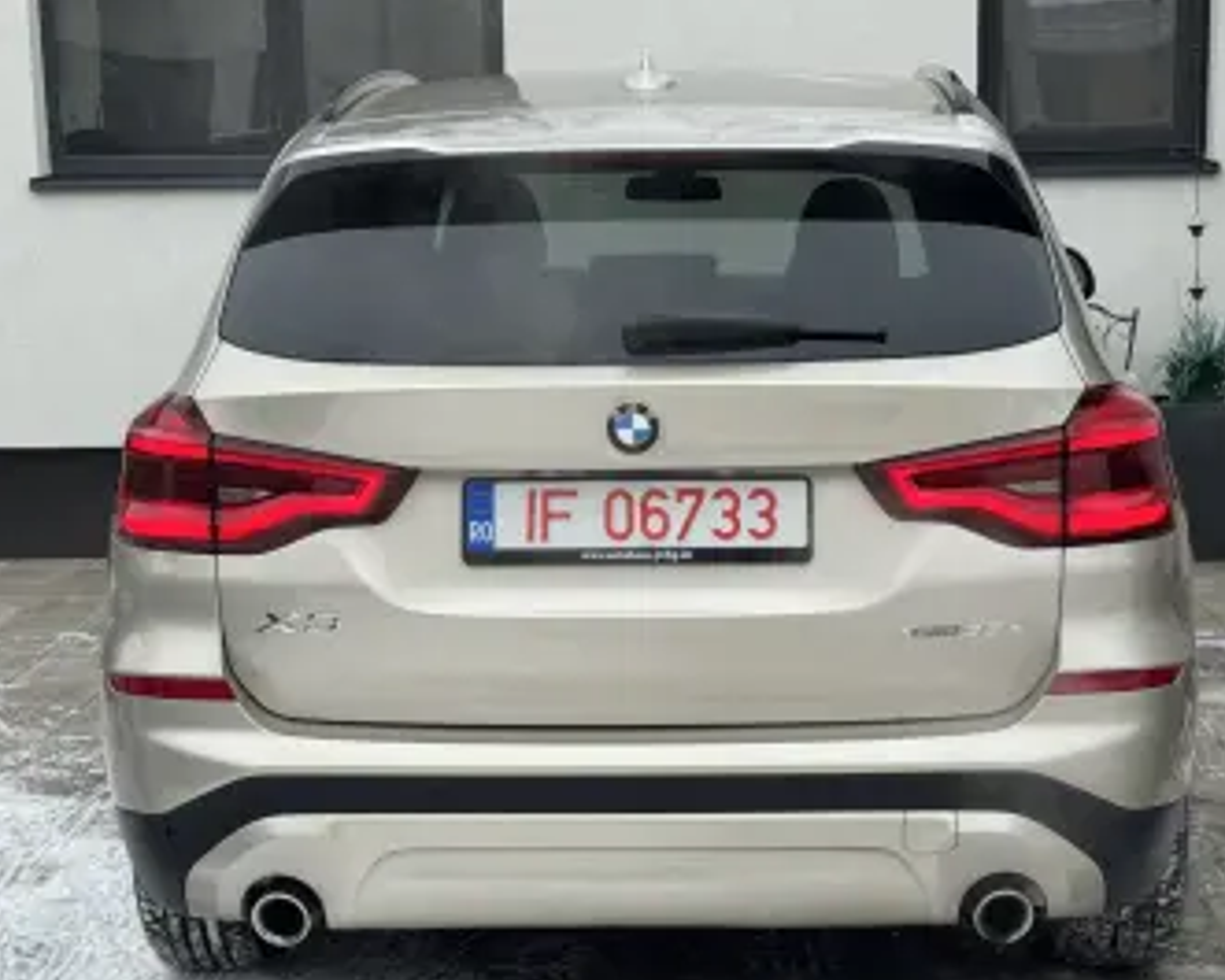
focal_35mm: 51
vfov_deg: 29.7
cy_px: 496
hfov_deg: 36.6
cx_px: 651
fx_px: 1850
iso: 64
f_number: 1.78
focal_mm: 6.76
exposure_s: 1/1923
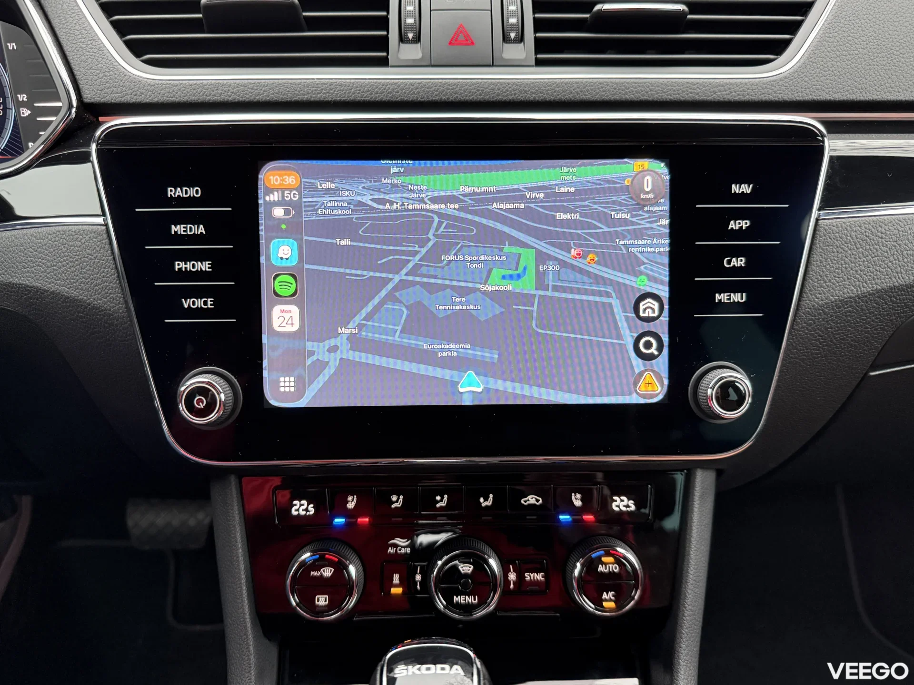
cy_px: 342
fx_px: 634
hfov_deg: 71.6
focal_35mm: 24
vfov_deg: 56.8
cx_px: 457
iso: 500
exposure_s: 1/60
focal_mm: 6.76
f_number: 1.78
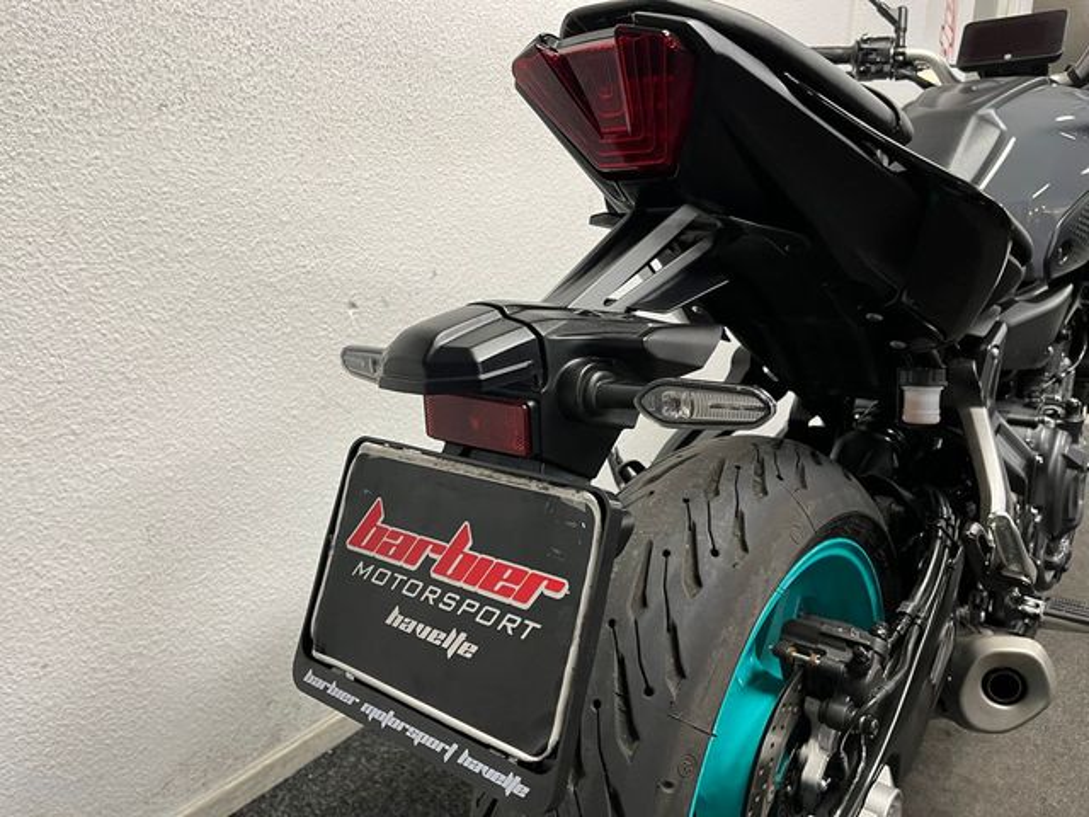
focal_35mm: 26
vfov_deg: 53.1
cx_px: 544
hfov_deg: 67.3
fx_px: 818
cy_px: 408
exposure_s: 1/50
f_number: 1.6
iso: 100
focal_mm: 5.1
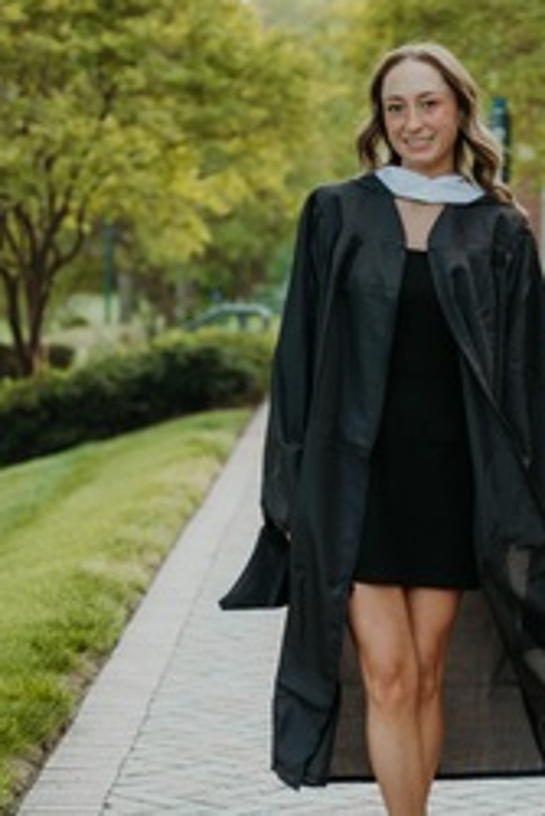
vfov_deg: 16.2
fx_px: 2857
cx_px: 459
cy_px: 287
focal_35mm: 126
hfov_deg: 10.9
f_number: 2.8
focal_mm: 63
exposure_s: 1/500
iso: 160
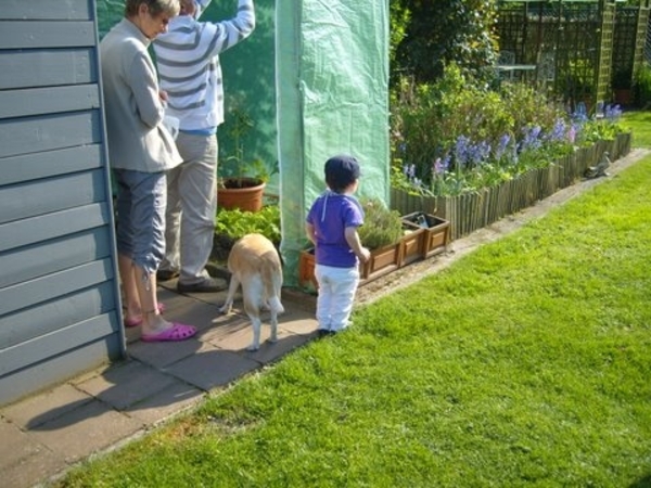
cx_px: 326
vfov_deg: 40.7
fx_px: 658
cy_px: 244
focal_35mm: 35
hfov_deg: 52.6
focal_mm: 7.4
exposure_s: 1/90
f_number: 7.1
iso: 80
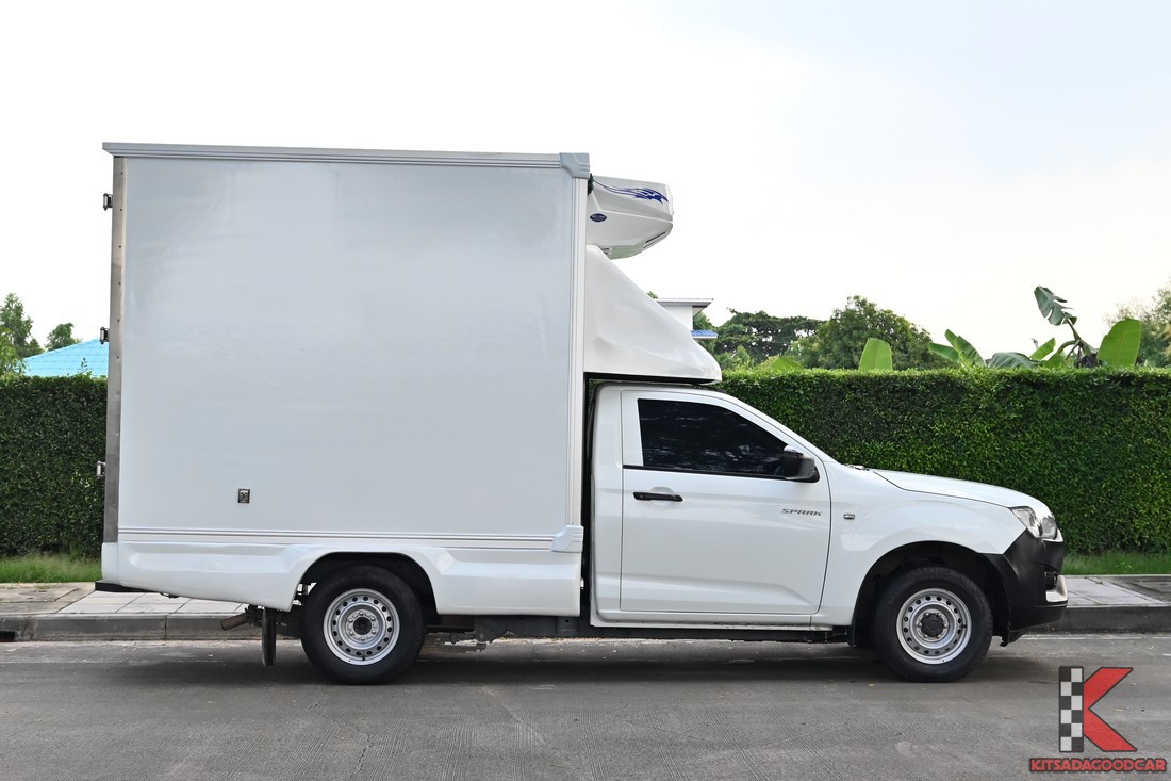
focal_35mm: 54
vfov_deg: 25.1
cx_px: 586
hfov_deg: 36.9
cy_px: 390
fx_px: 1756
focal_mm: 36
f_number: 5.6
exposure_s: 1/250
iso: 280
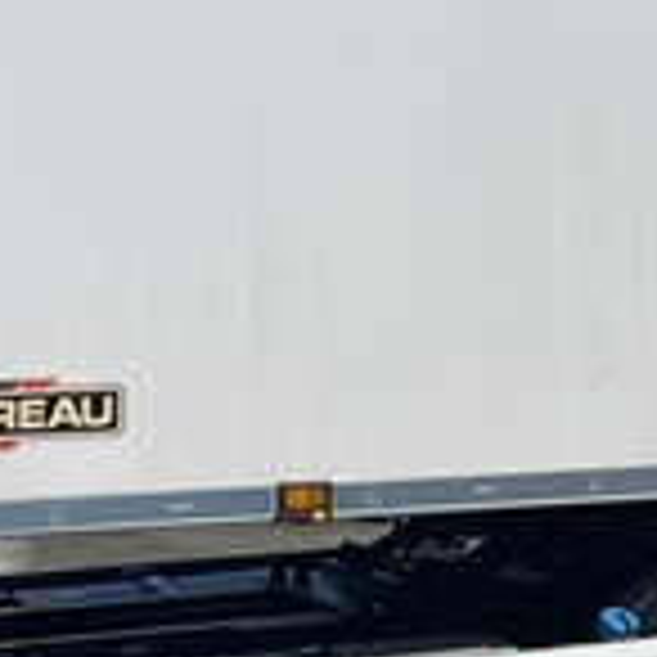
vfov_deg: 10.7
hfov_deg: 9.5
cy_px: -40
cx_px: 1634
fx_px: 3457
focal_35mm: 161
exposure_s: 1/11905
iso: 32
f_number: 1.6
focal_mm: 4.2
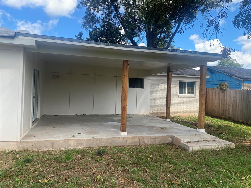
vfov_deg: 53.1
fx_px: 189
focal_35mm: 26
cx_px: 126
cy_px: 94
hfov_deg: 67.3
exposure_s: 1/877
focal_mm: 4.25
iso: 32
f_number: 1.8
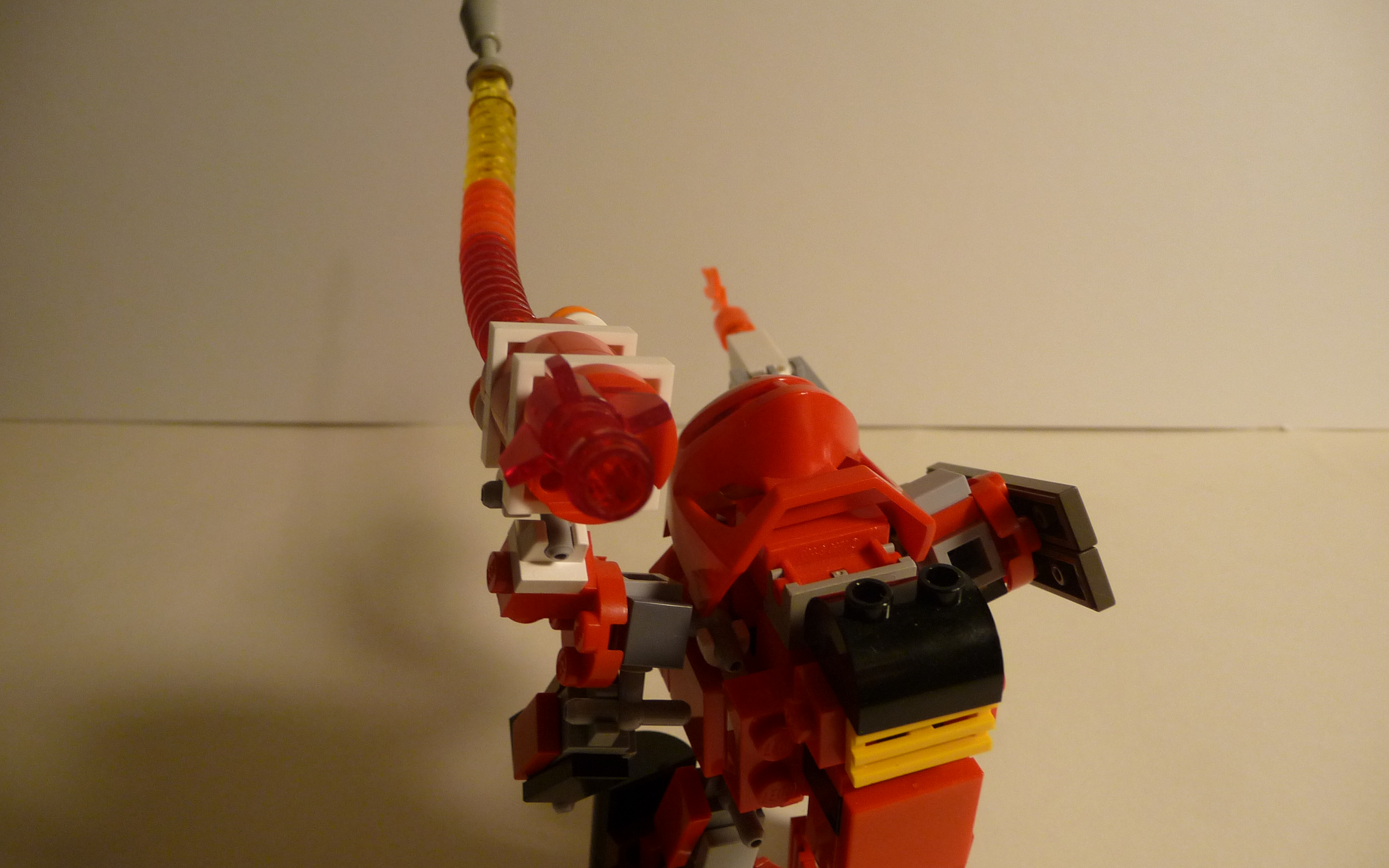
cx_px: 698
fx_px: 1136
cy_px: 434
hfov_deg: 62.9
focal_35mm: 30
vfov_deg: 41.8
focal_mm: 4.7
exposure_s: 1/30
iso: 160
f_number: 3.3
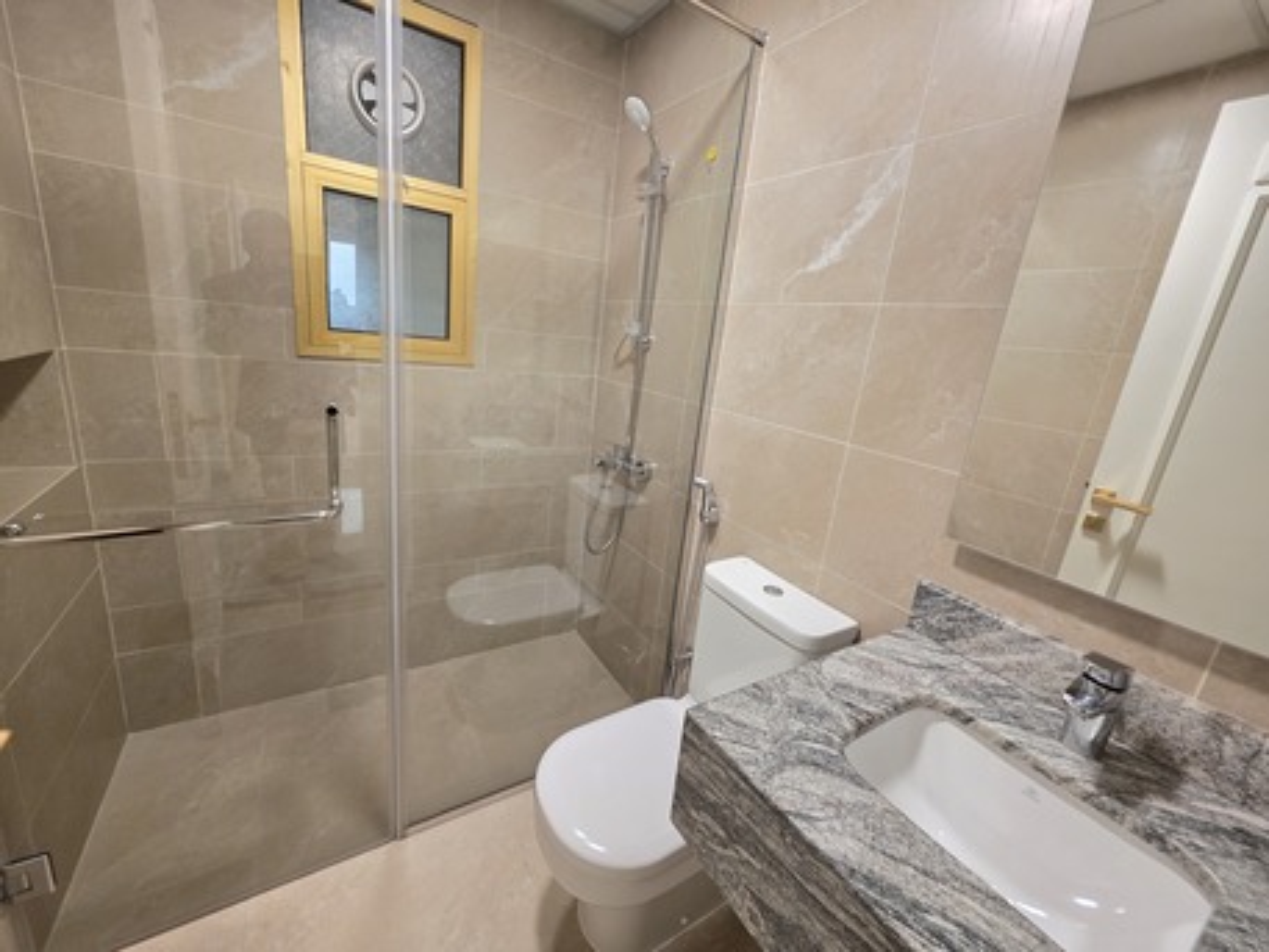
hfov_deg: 106.2
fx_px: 477
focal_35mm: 13
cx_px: 634
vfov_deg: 89.9
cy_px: 476
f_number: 1.9
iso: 320
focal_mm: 2.2
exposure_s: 1/50
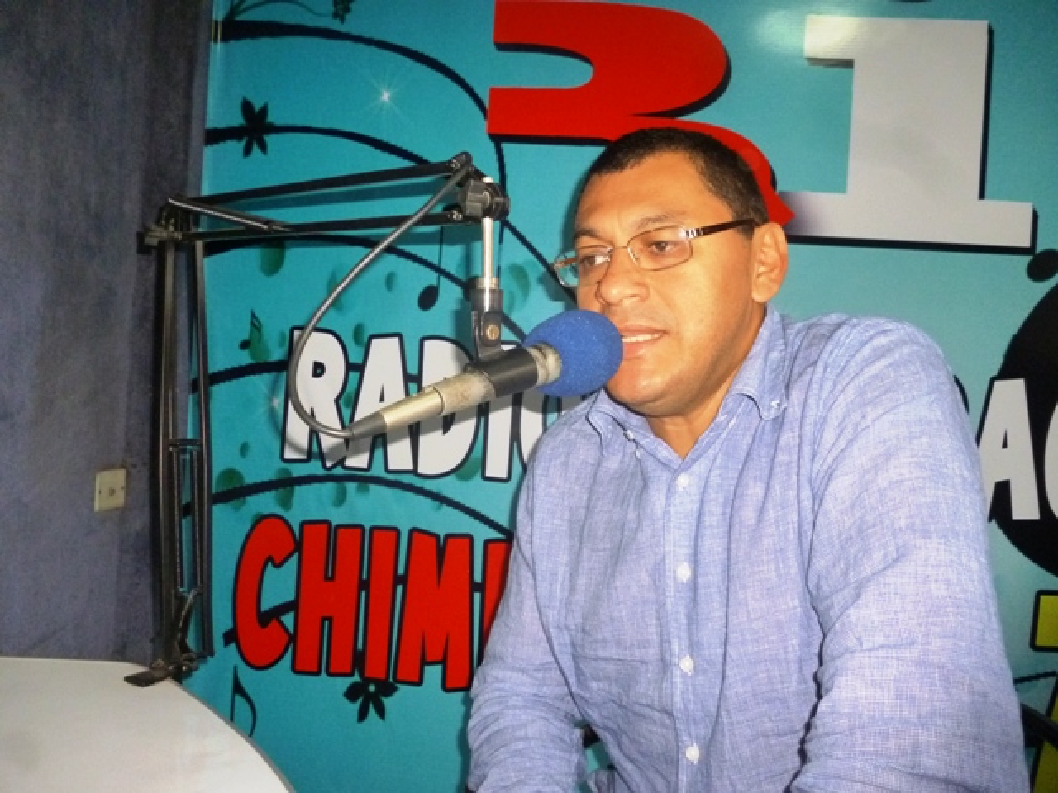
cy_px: 396
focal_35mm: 28
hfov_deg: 63.4
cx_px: 529
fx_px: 856
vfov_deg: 49.7
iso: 400
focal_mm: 5
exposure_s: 1/60
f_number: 3.1
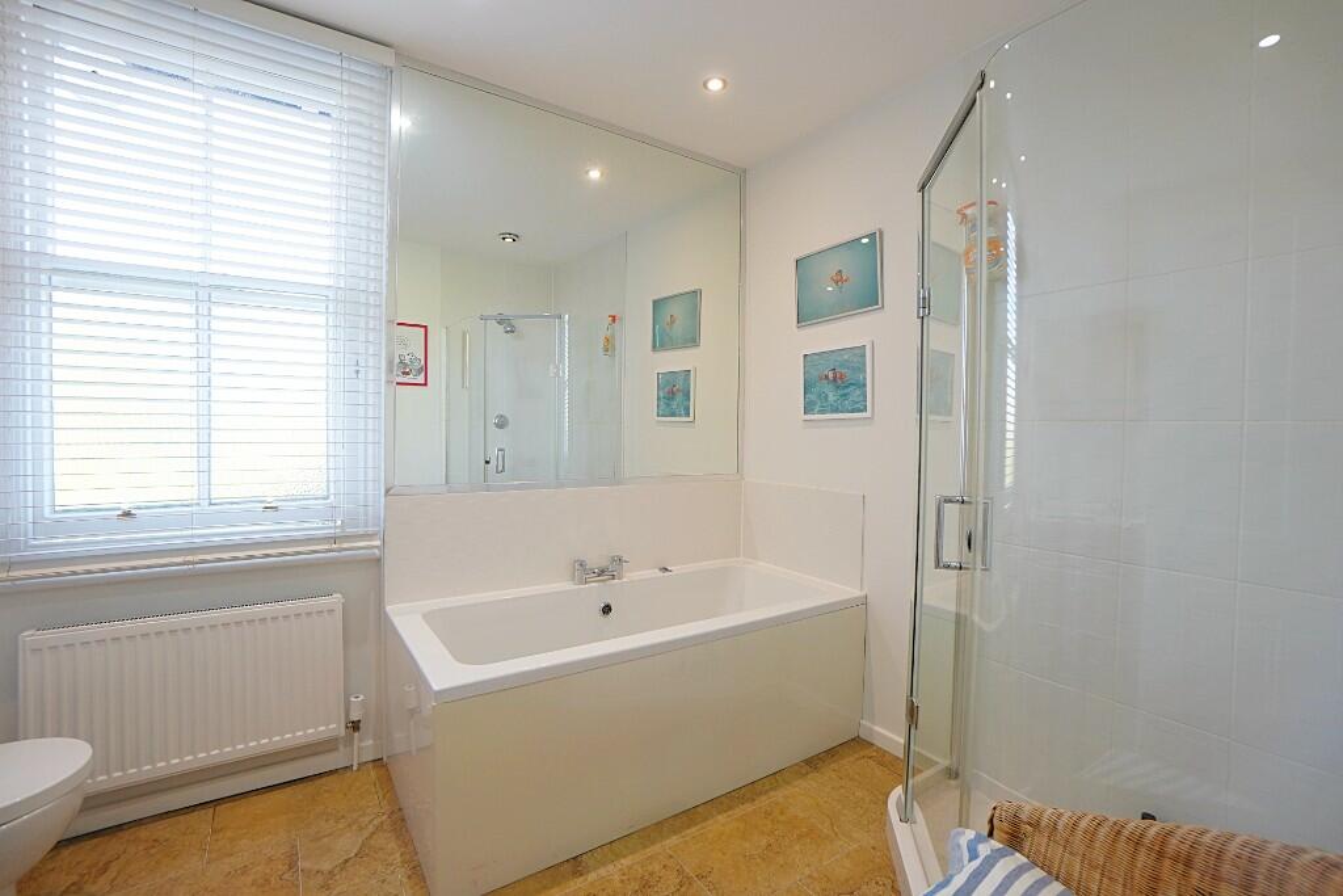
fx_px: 560
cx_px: 672
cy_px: 448
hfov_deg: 100.4
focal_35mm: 15
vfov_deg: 77.3
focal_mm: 10
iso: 200
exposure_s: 1/60
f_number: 4
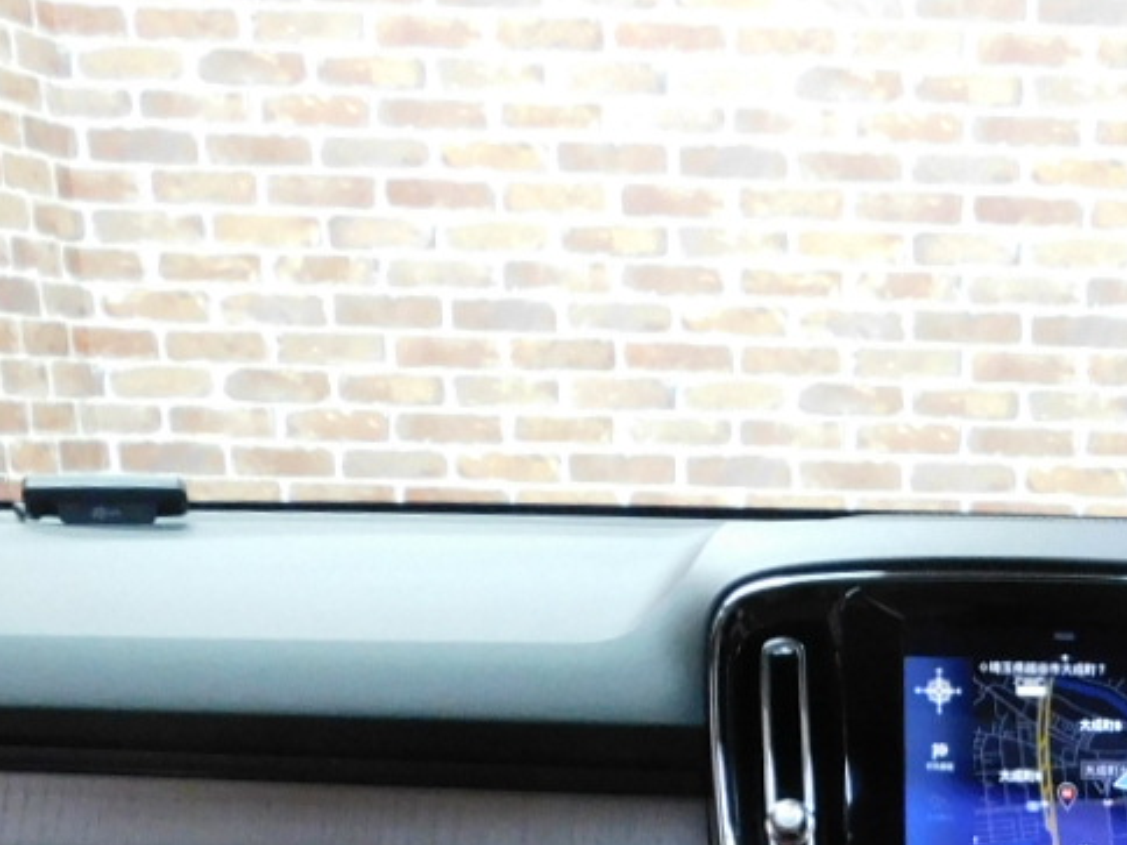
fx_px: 2474
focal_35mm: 76
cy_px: 1394
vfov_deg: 16.9
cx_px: 1099
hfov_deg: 24.6
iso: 400
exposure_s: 1/15
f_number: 3
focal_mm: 4
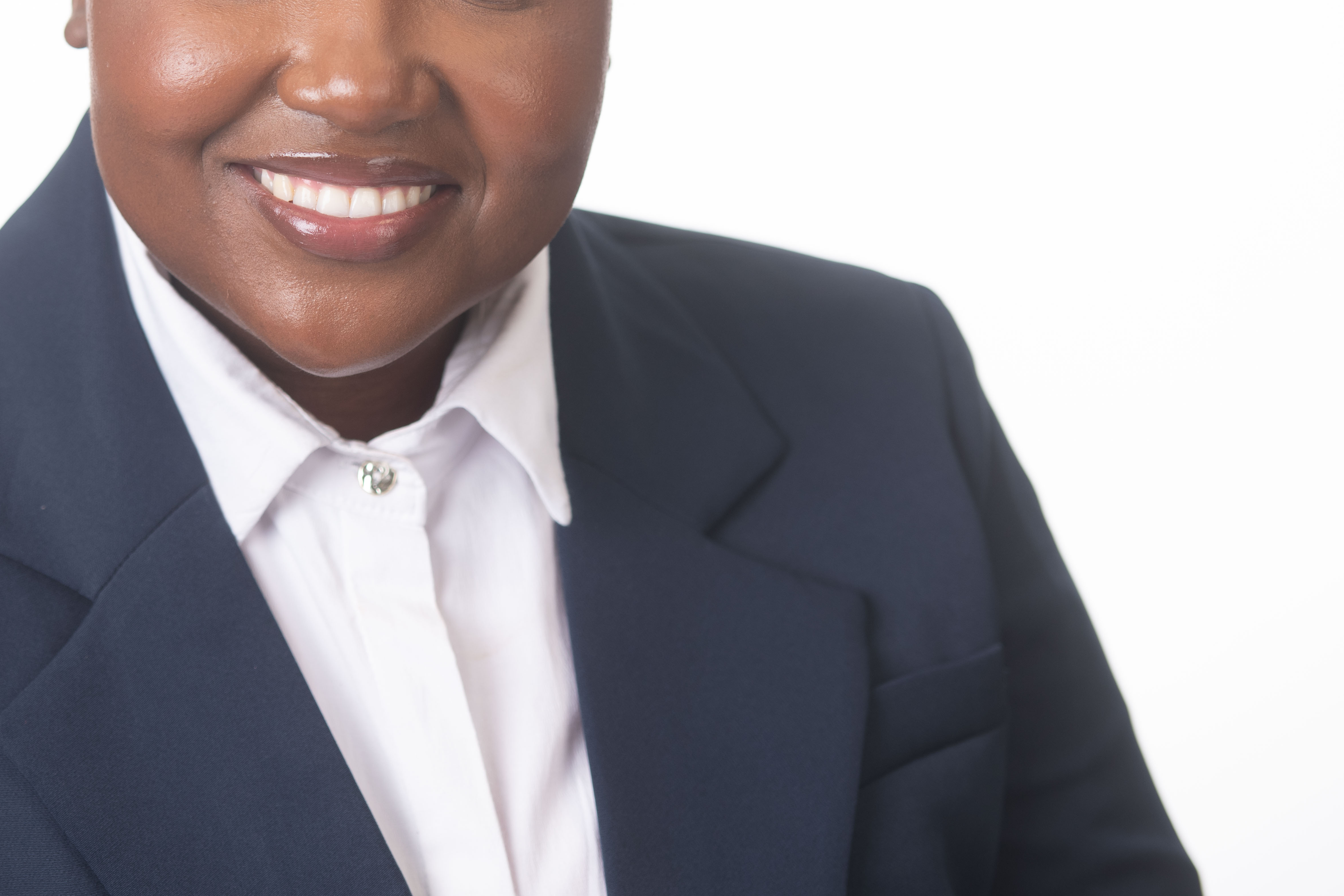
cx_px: 283
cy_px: 200
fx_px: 8474
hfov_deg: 9.0
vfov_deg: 6.0
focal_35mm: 227
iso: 80
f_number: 3.2
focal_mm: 130
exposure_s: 1/160
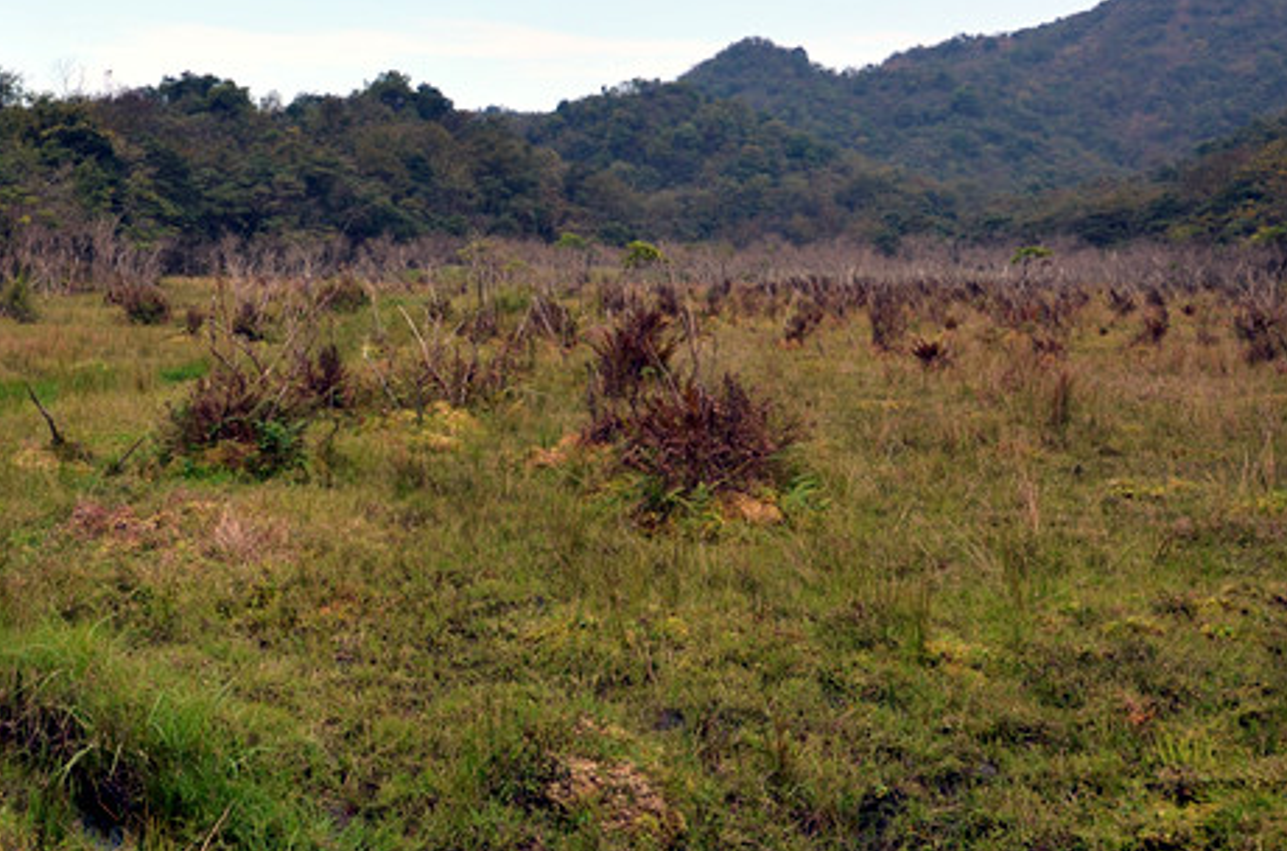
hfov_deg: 40.4
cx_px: 271
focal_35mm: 47
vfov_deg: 28.4
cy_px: 329
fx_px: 1676
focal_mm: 18
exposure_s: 1/320
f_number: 5
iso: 100
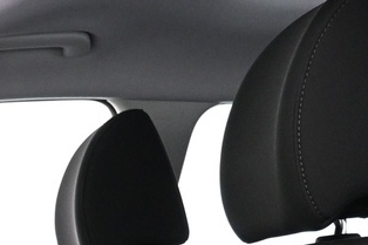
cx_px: -144
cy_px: 504
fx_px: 1267
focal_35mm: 124
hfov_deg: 15.5
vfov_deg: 10.1
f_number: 3.5
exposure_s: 1/40
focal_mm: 16
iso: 1600
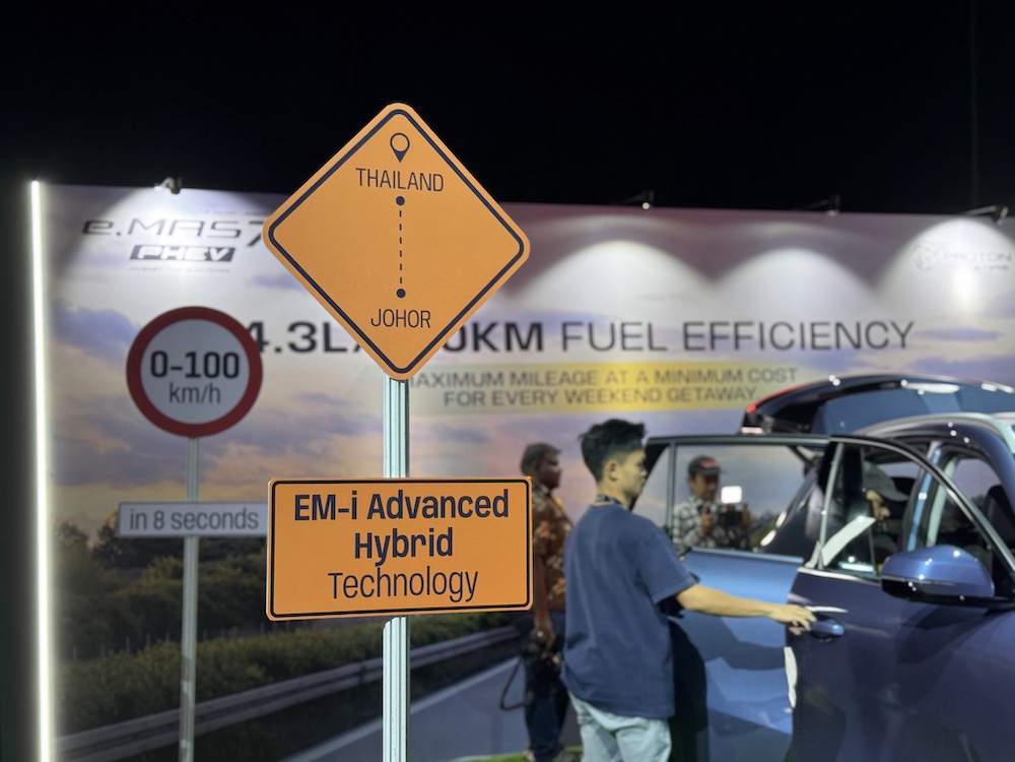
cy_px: 381
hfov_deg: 39.7
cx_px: 508
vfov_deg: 30.3
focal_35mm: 48
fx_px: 1407
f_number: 1.78
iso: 125
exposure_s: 1/55
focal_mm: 6.76
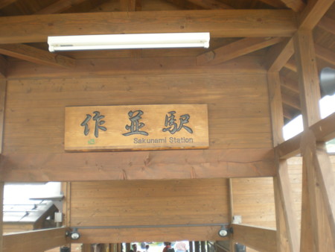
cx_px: 168
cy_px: 126
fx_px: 368
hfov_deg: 49.0
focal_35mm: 38
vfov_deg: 37.8
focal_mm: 6.3
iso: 76
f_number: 3.1
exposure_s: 1/59.6
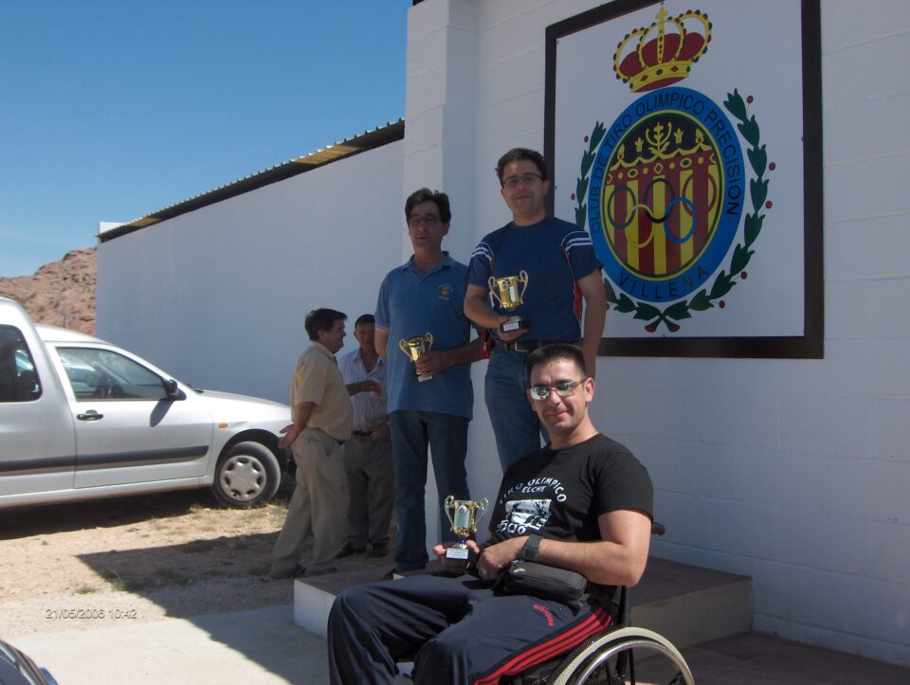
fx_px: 1027
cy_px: 342
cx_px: 455
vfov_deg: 36.9
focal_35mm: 39
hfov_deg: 47.8
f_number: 4.8
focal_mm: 8
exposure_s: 1/667
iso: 100
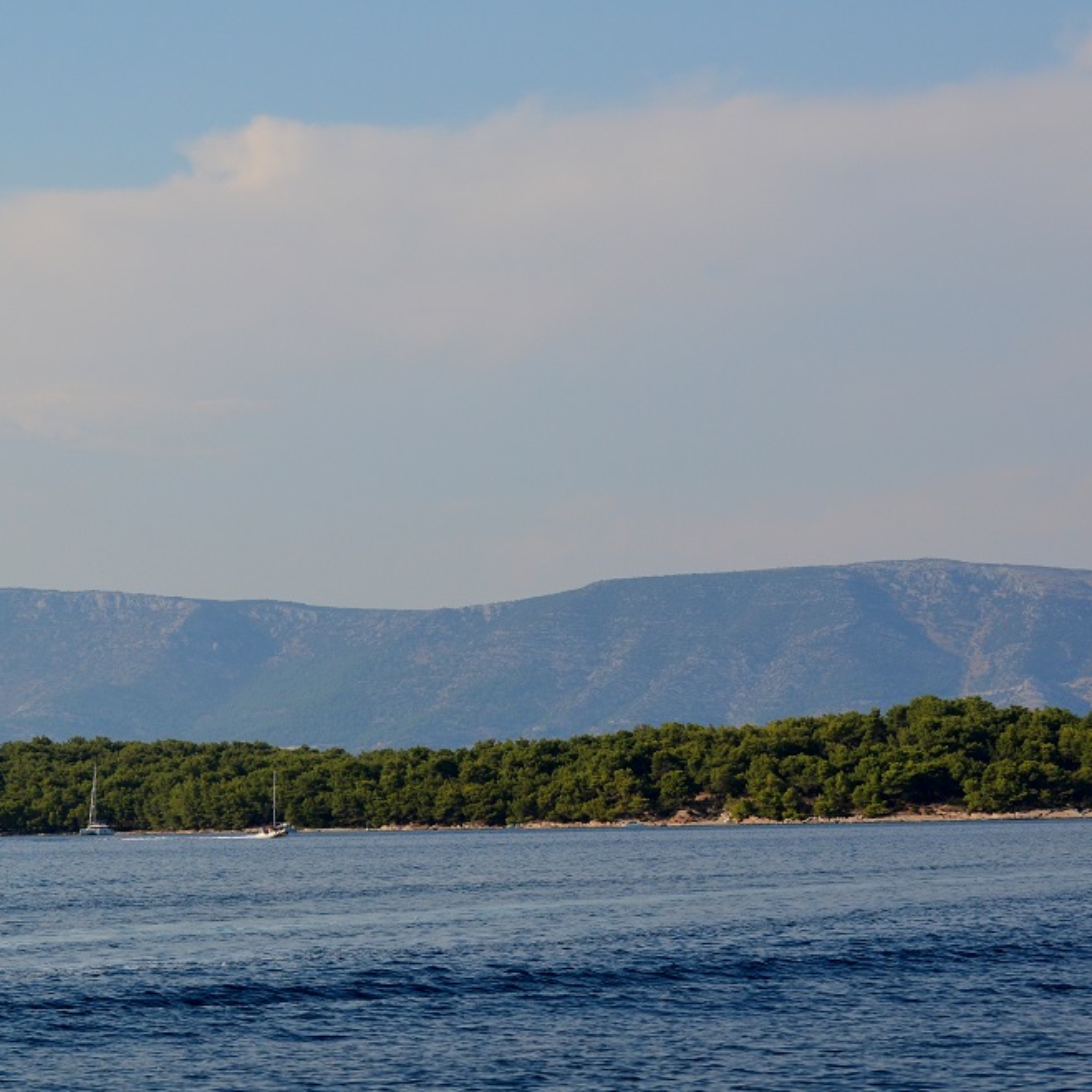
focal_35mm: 135
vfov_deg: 12.9
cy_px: 546
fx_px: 4818
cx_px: 490
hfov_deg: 12.9
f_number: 5.6
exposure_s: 1/2500
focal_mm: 70
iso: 400
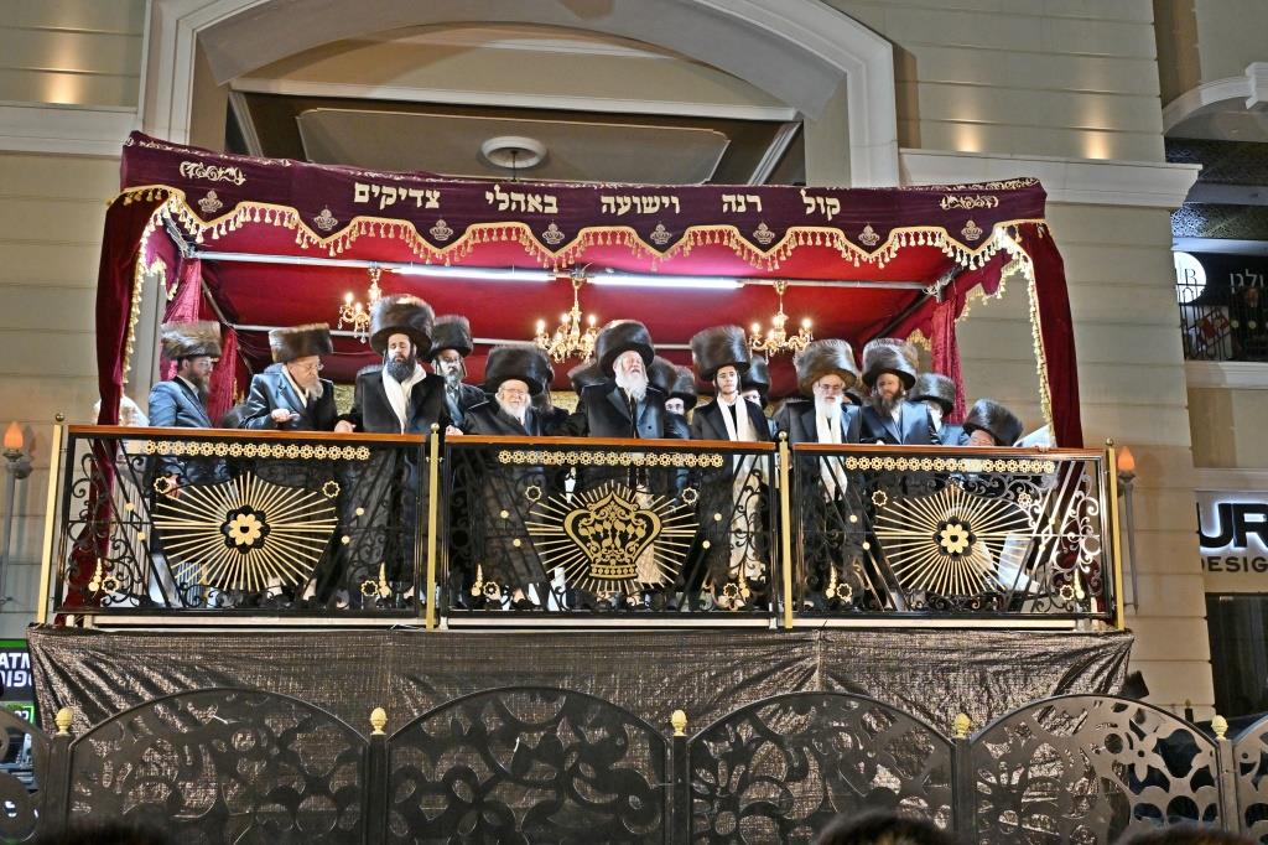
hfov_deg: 53.1
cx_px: 634
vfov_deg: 36.8
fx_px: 1268
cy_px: 422
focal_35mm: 36
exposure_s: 1/320
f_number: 4
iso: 800
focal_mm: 24
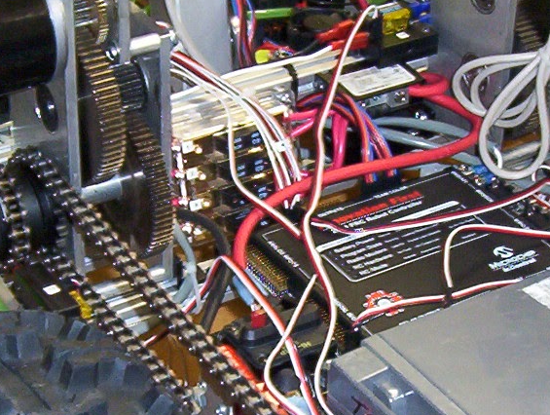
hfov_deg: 18.8
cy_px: 248
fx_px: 1656
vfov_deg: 14.3
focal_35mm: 104
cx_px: 329
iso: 140
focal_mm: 5.54
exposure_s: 1/30
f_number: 2.76
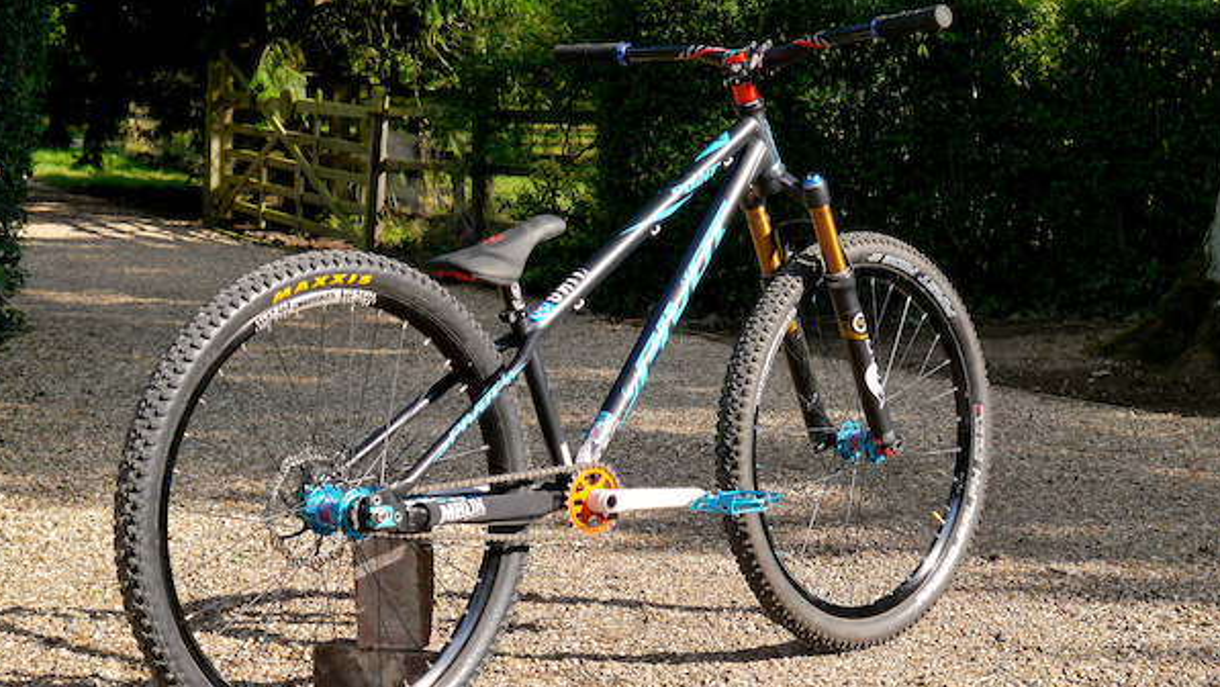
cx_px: 691
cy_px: 385
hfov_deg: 28.9
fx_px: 2362
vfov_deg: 16.5
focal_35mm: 73
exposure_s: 1/200
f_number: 6.3
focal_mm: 25
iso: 160
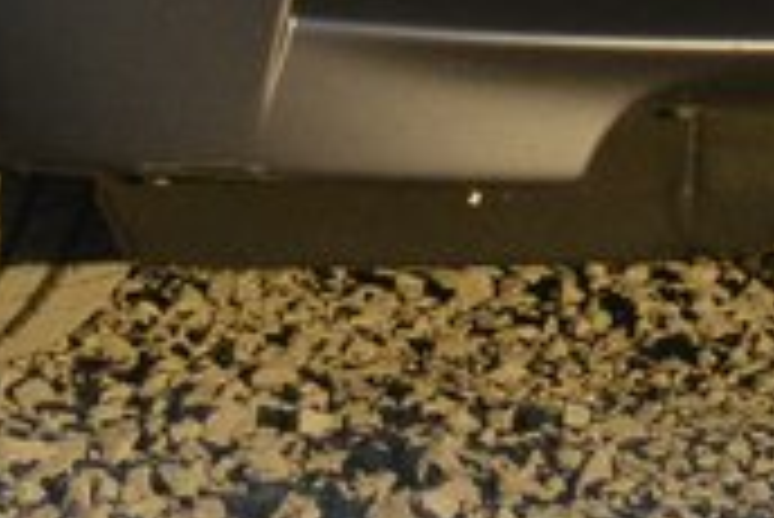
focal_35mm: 573
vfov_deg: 2.4
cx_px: 252
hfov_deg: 3.6
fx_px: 12330
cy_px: -1052
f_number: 6.3
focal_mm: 82
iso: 1250
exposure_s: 1/2500
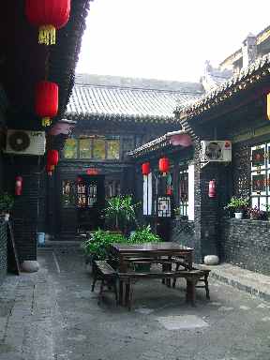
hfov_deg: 37.7
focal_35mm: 38
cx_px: 135
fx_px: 395
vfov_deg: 49.0
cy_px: 180
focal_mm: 7.9
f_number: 2.8
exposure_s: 1/125
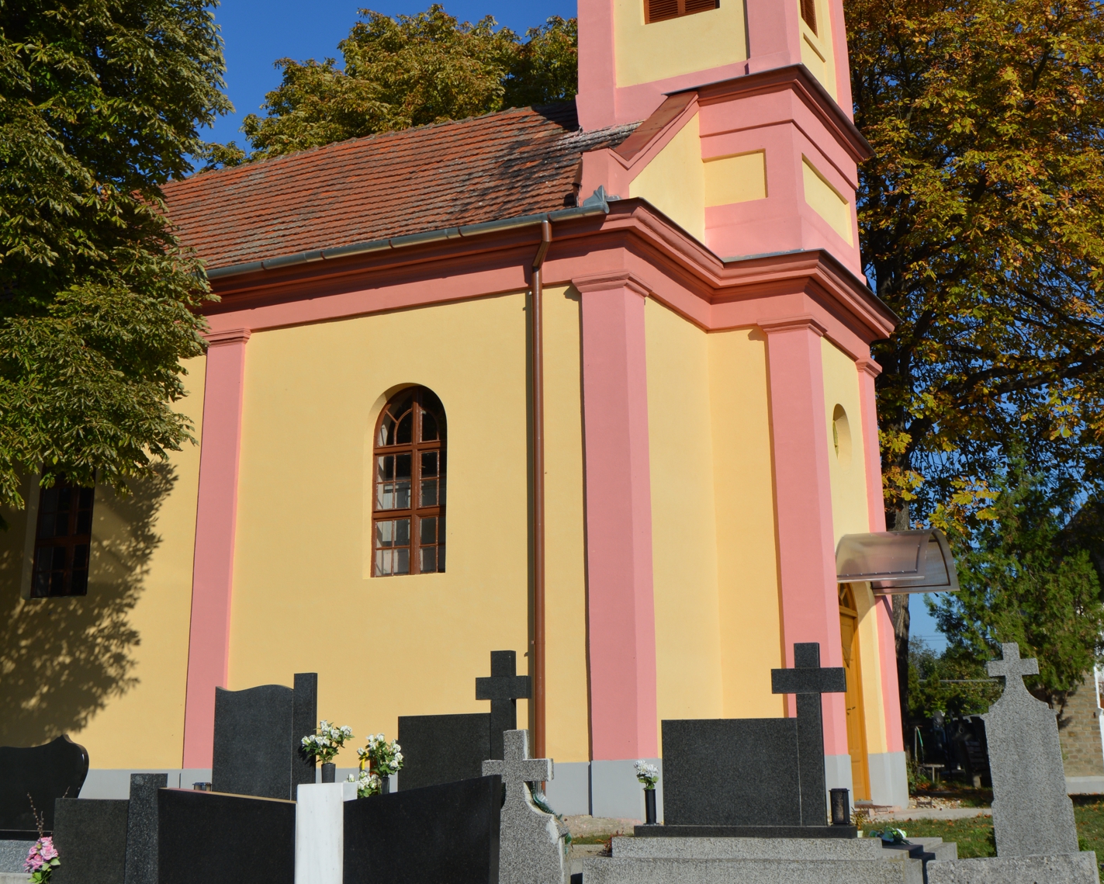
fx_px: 1536
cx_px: 552
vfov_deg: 31.1
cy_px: 155
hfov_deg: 39.5
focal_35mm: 47
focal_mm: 22
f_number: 10
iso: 100
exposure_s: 1/400
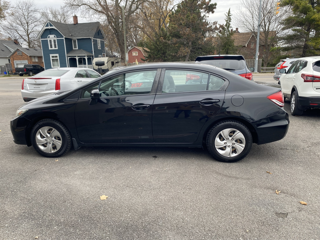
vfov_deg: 53.1
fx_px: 240
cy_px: 120
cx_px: 160
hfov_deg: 67.3
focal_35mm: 26
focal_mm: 4.25
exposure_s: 1/125
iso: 32
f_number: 1.8
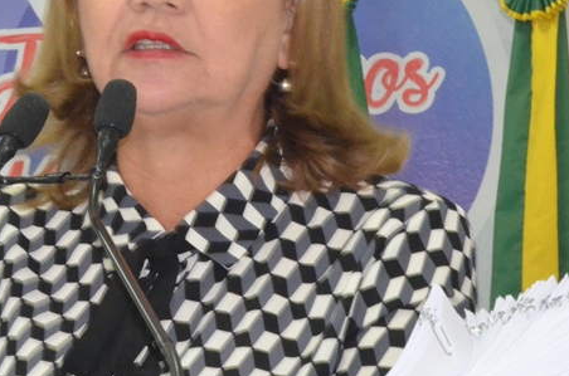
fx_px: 4289
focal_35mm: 272
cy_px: 143
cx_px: 64
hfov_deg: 7.6
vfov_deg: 5.0
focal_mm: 80
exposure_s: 1/30
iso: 5000
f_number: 16
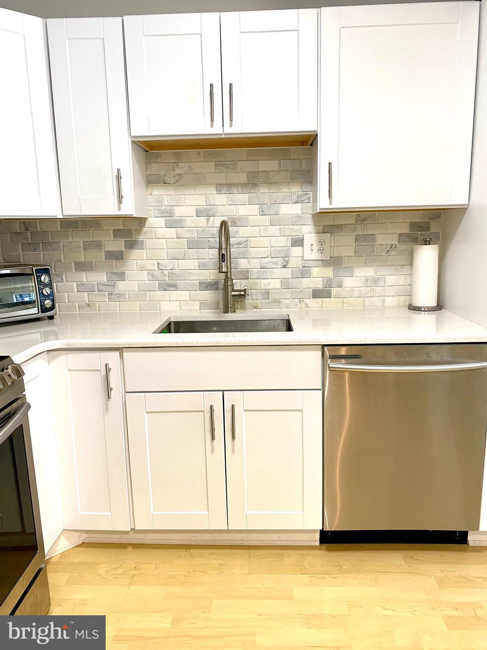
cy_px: 325
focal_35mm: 26
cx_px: 244
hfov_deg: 53.1
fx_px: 488
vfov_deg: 67.3
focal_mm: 4.25
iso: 100
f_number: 1.8
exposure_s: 1/60
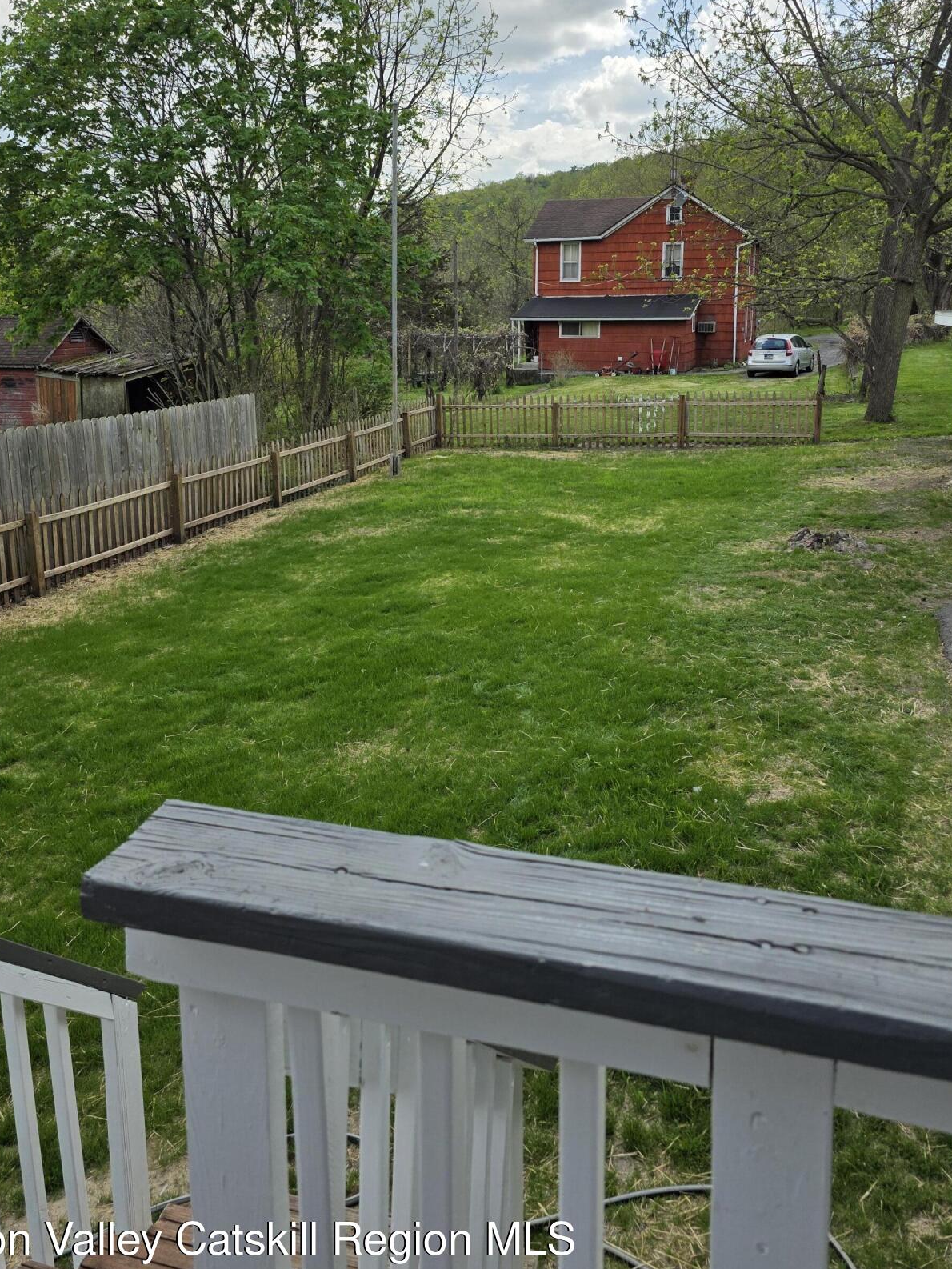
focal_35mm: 29
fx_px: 1063
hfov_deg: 48.2
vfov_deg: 61.2
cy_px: 512
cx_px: 473
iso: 80
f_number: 1.7
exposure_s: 1/5447
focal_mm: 6.3
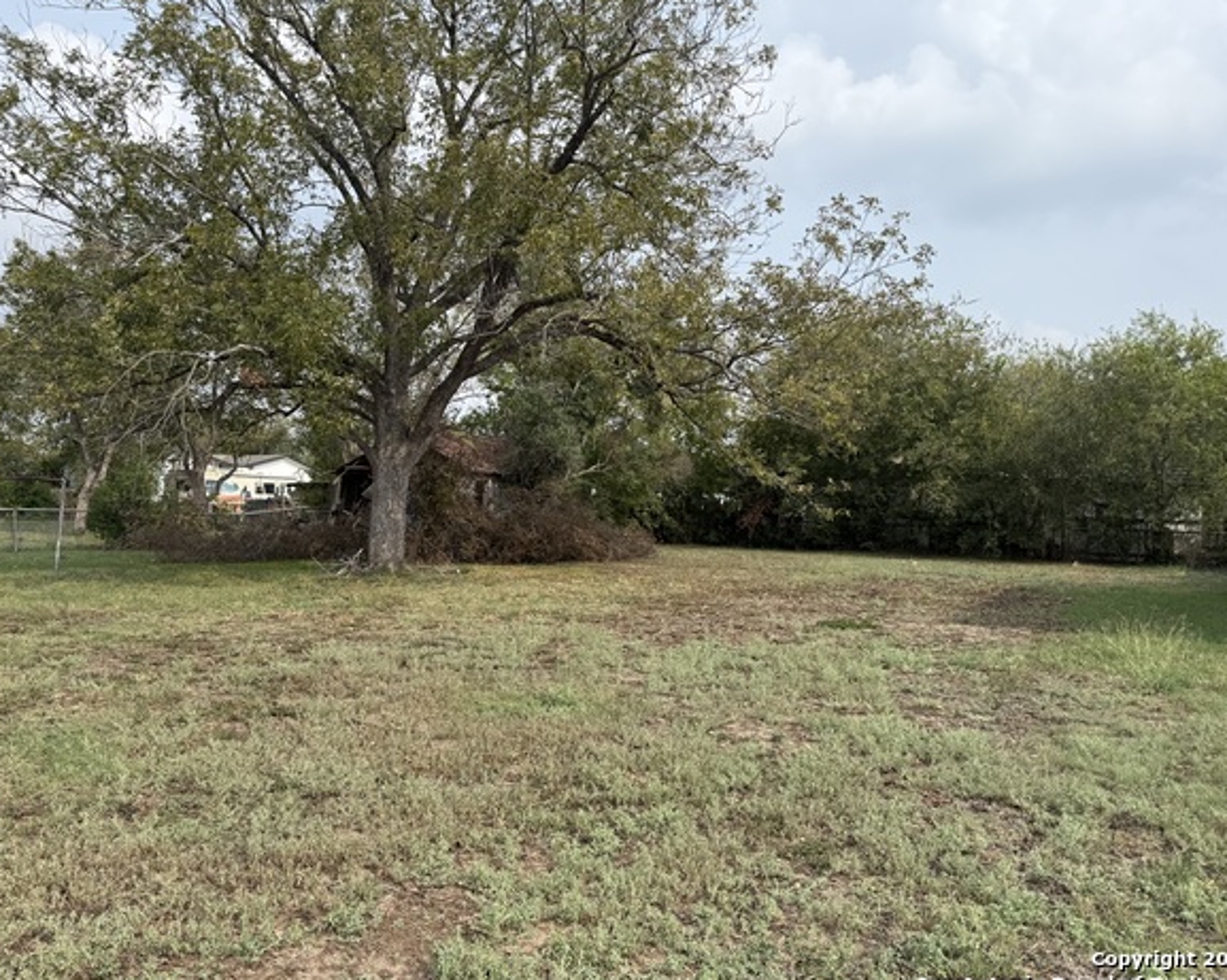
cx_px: 581
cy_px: 487
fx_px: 944
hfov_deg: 66.0
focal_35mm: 26
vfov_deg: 54.9
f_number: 1.78
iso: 80
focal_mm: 6.76
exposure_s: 1/3021
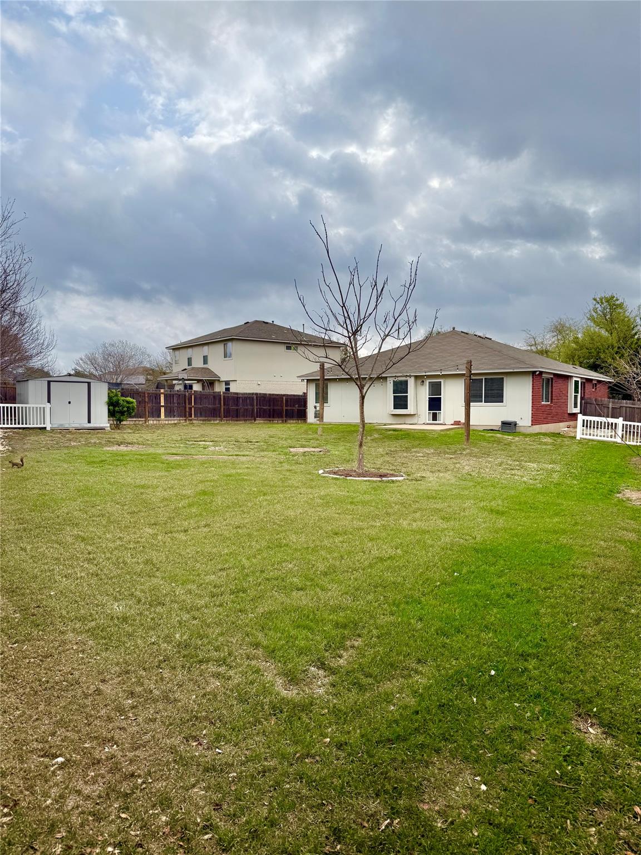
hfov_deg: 56.8
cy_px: 428
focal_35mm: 24
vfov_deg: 71.6
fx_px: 593
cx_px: 320
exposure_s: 1/6173
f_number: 1.78
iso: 80
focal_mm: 6.76
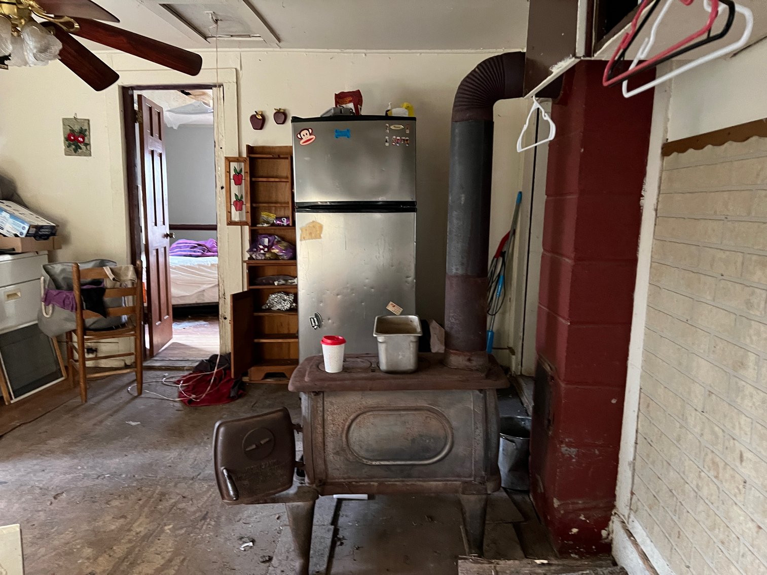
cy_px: 288
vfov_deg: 53.1
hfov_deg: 67.3
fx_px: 576
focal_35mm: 26
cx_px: 384
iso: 640
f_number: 1.5
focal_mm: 5.7
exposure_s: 1/40
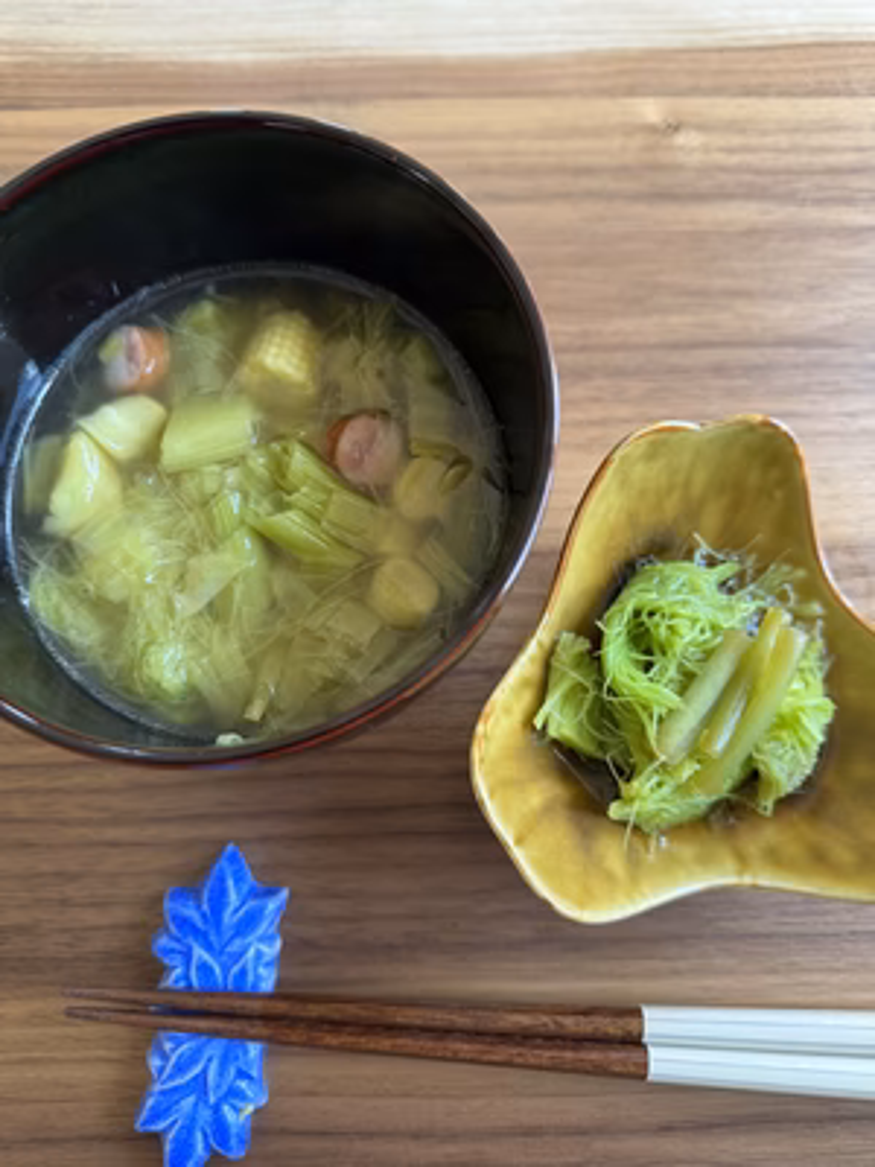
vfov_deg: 71.6
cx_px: 438
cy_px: 584
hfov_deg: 56.8
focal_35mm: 24
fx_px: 809
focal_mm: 6.76
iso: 200
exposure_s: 1/60
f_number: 1.78
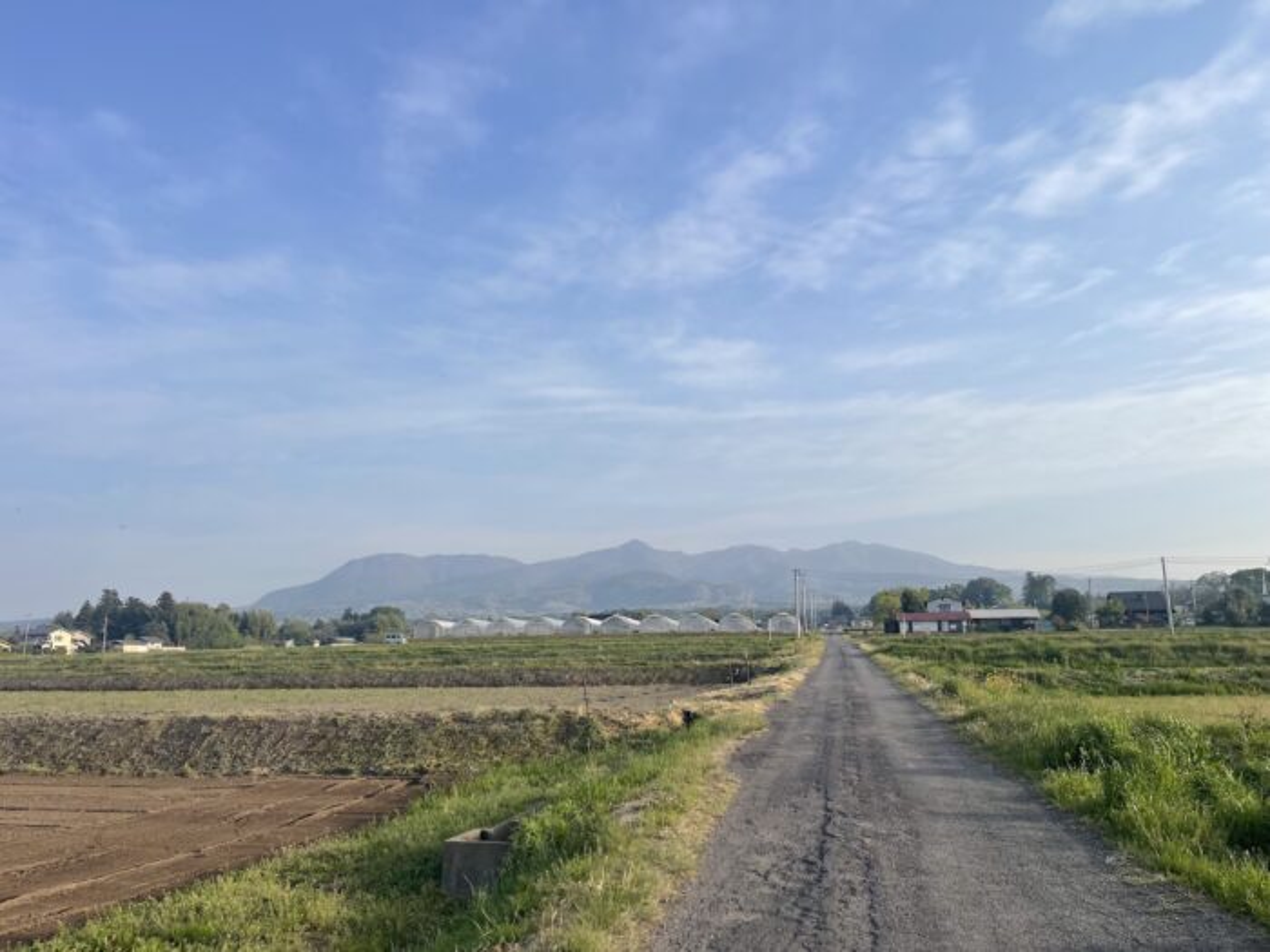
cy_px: 476
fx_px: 917
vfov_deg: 54.9
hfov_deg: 69.4
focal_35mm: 25
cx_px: 635
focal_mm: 5.1
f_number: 1.6
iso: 32
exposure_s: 1/3086
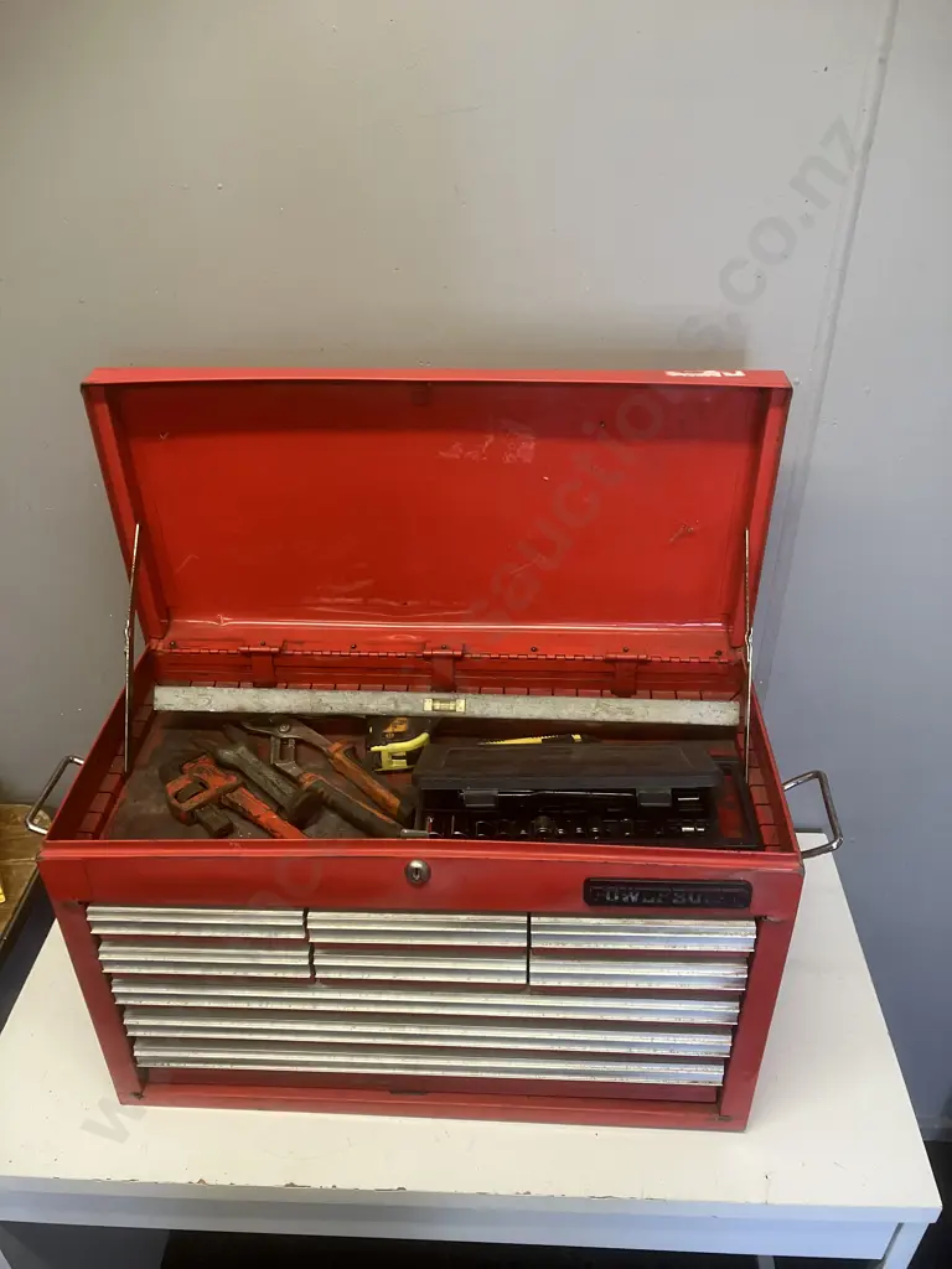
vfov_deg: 63.4
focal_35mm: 28
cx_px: 476
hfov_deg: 49.7
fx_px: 1027
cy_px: 634
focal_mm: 3.99
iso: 80
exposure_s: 1/50
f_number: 1.8
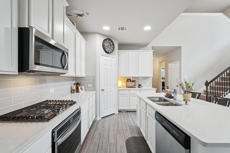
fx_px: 102
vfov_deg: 73.7
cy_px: 76
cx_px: 115
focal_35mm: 16
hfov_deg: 96.7
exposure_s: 1/15
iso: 400
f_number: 8
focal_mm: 16
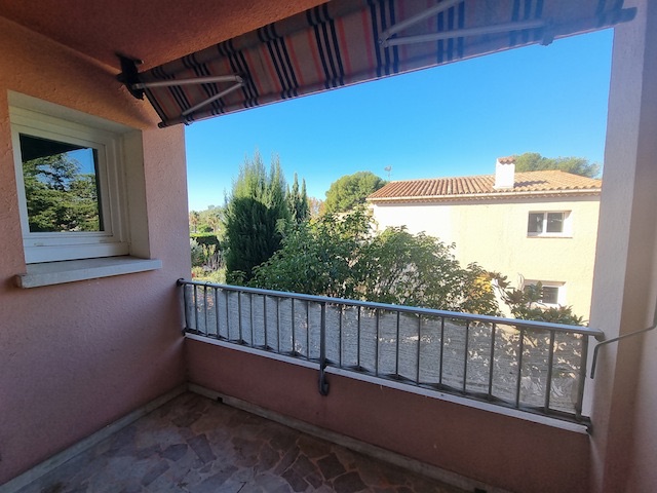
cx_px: 328
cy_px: 246
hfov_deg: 106.2
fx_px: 247
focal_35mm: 13
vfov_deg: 89.9
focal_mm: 2.2
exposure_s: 1/600
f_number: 2.2
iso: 50
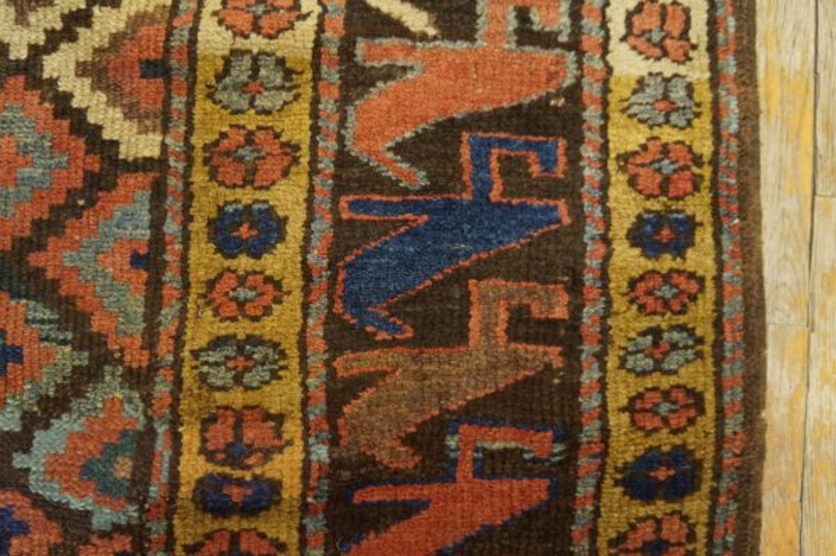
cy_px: 278
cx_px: 418
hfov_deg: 64.6
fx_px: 661
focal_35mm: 28
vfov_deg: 45.6
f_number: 3.5
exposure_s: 1/125
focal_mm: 19
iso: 3200
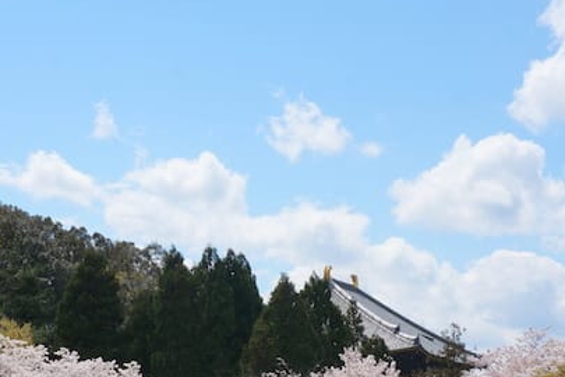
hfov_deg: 27.3
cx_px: 257
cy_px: 283
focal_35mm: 74
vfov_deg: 18.3
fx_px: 1161
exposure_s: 1/200
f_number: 13
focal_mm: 25
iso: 100
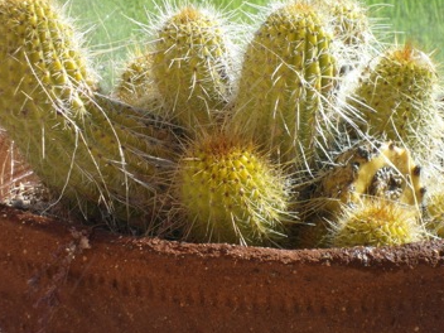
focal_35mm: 150
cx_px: 225
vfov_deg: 9.9
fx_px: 1924
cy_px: 131
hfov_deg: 13.2
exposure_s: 1/180
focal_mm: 20.8
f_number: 6.9
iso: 100
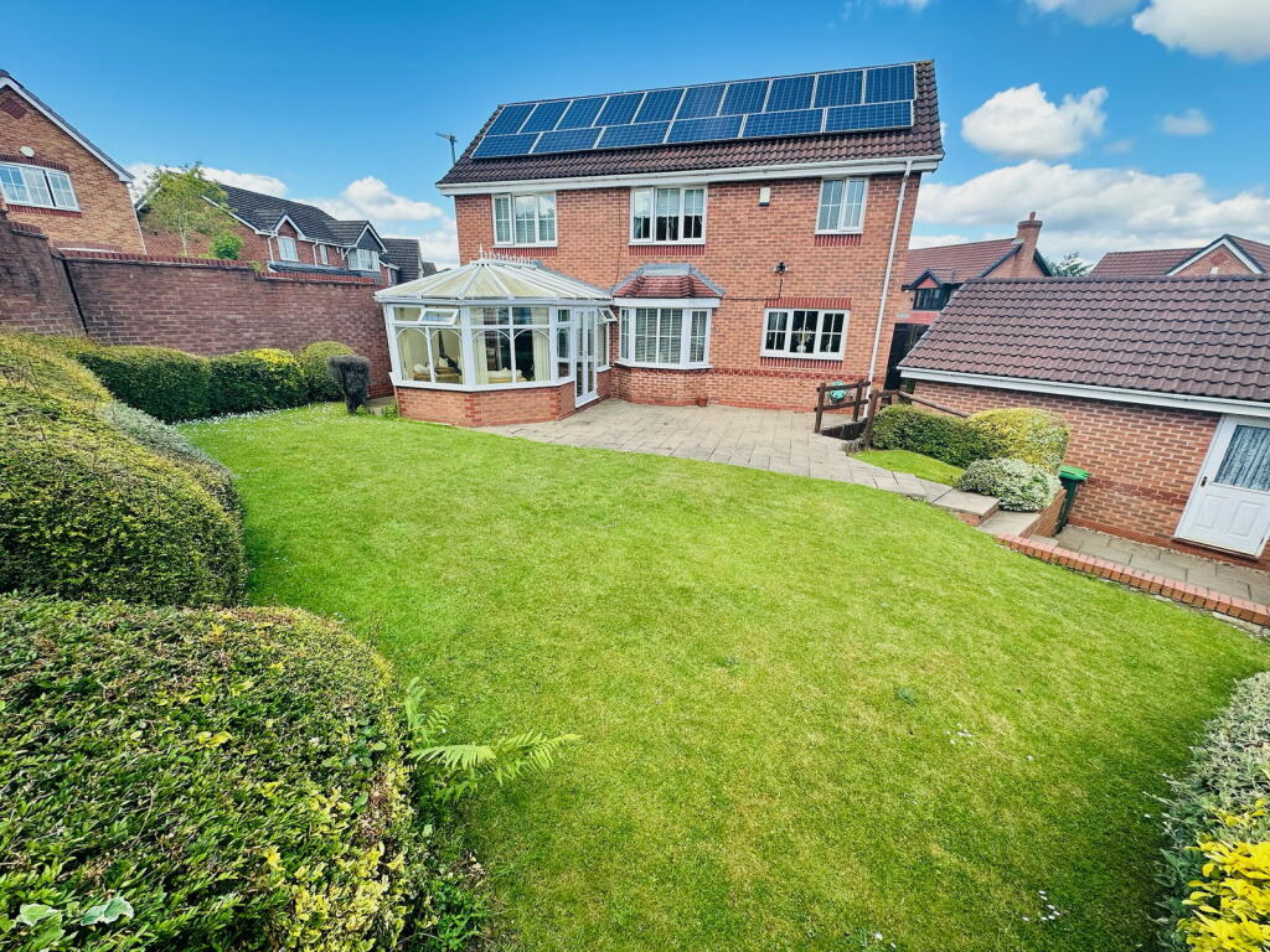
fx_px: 514
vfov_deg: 85.7
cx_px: 635
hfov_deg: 102.1
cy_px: 476
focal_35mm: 14
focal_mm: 2.22
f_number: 2.2
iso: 40
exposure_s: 1/456
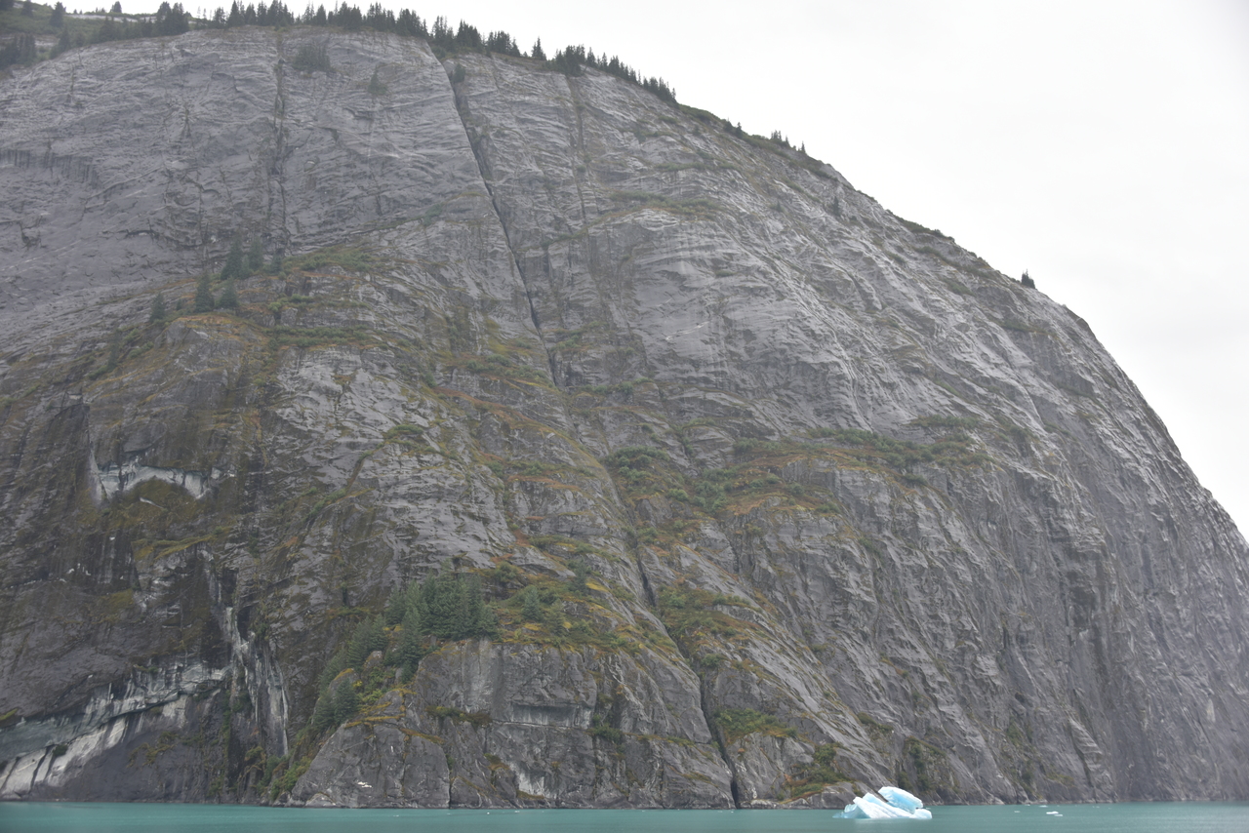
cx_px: 624
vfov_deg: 30.5
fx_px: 1527
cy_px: 416
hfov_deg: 44.5
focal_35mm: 44
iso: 110
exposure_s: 1/100
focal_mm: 44
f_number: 4.2
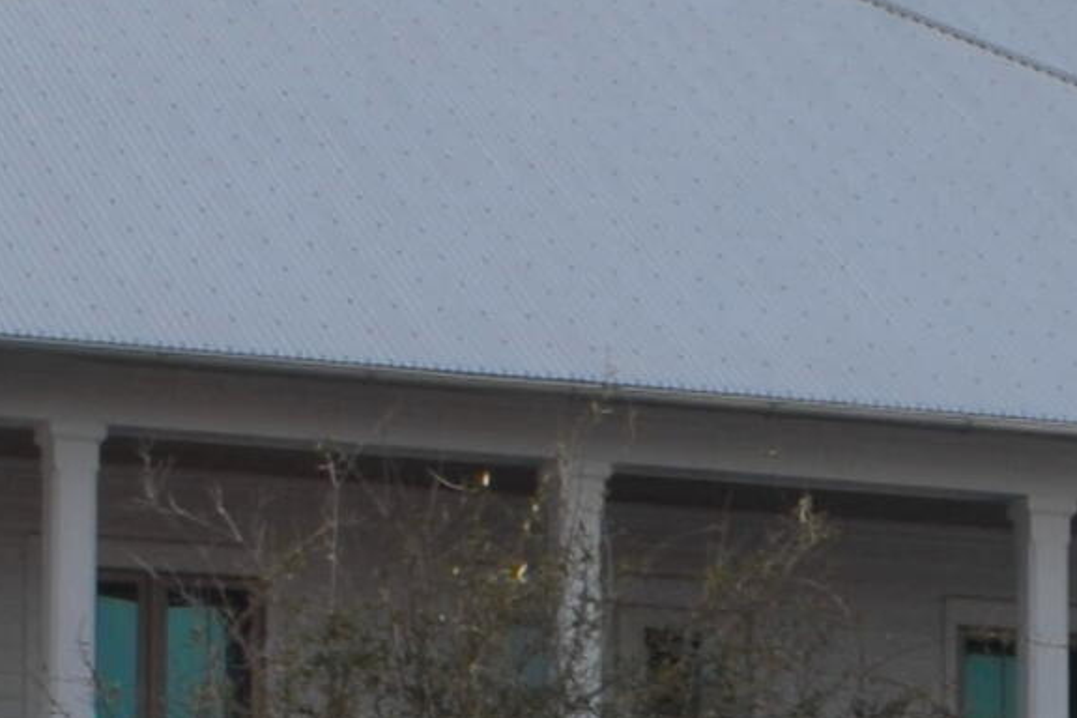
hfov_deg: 9.1
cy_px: 946
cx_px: 1687
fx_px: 6551
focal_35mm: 219
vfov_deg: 6.2
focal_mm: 28
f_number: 11
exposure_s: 1/90
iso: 100
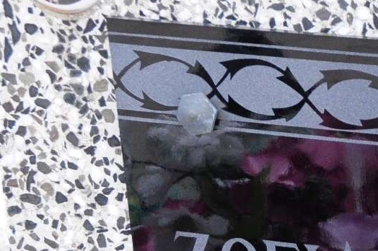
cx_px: 697
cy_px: 404
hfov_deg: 7.7
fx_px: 2706
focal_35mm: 258
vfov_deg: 5.3
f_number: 7.1
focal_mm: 42
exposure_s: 1/100
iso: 640
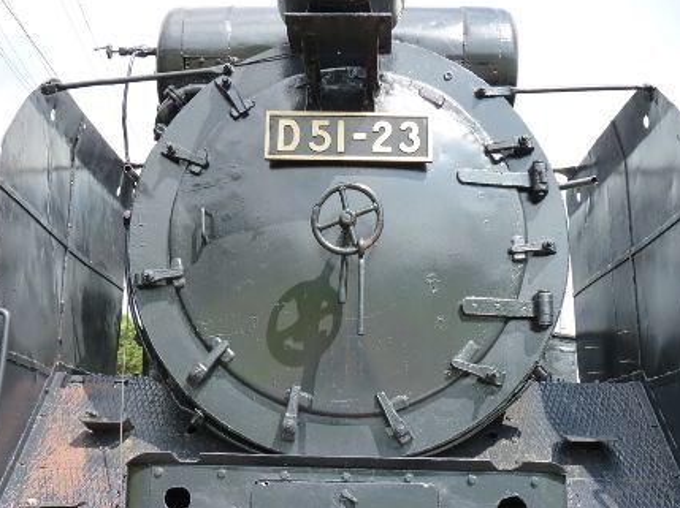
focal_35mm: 46
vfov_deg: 31.5
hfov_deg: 41.3
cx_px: 346
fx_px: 903
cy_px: 248
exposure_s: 1/200
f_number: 4
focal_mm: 7.8
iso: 125
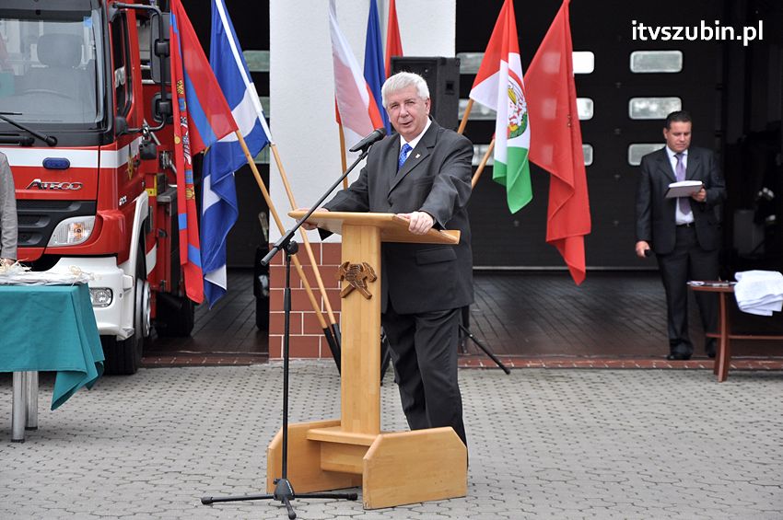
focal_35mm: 120
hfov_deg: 17.1
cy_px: 260
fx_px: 2607
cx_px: 392
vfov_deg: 11.4
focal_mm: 80
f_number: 6.3
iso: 500
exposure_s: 1/640
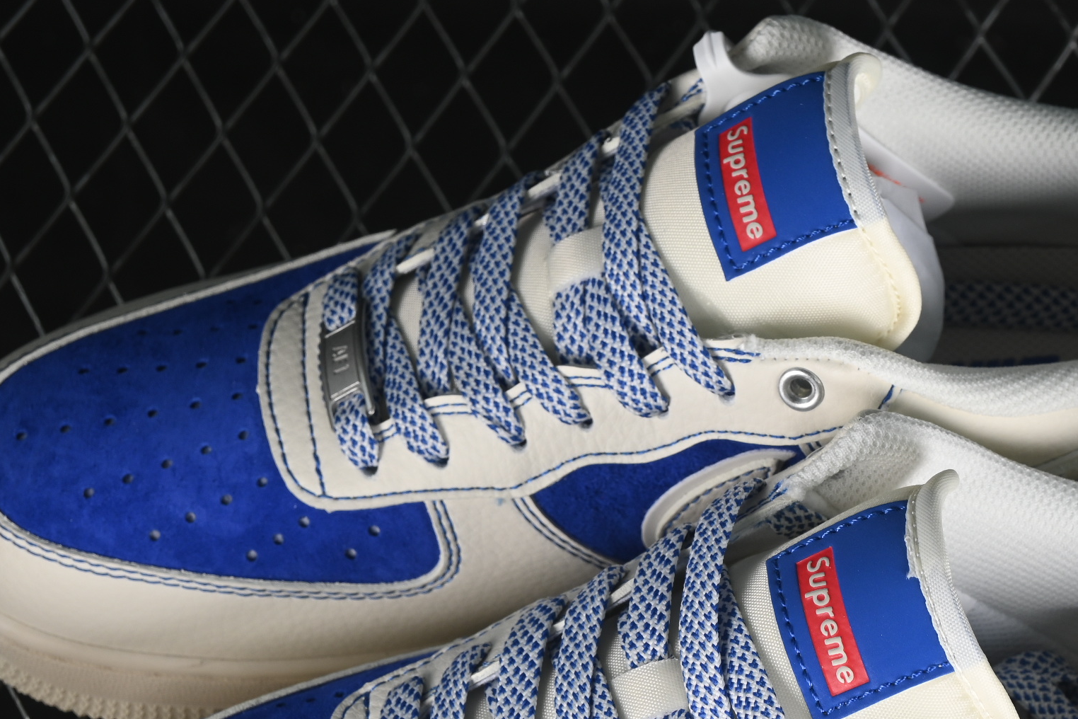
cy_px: 597
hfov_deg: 15.0
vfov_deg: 10.0
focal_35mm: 137
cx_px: 686
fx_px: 4102
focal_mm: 50
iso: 160
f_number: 7.1
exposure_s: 1/80
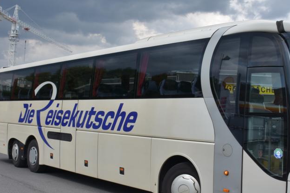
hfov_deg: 39.4
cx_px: 175
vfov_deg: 27.0
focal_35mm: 50
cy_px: 97
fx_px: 403
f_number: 8
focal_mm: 18
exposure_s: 1/400
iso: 100
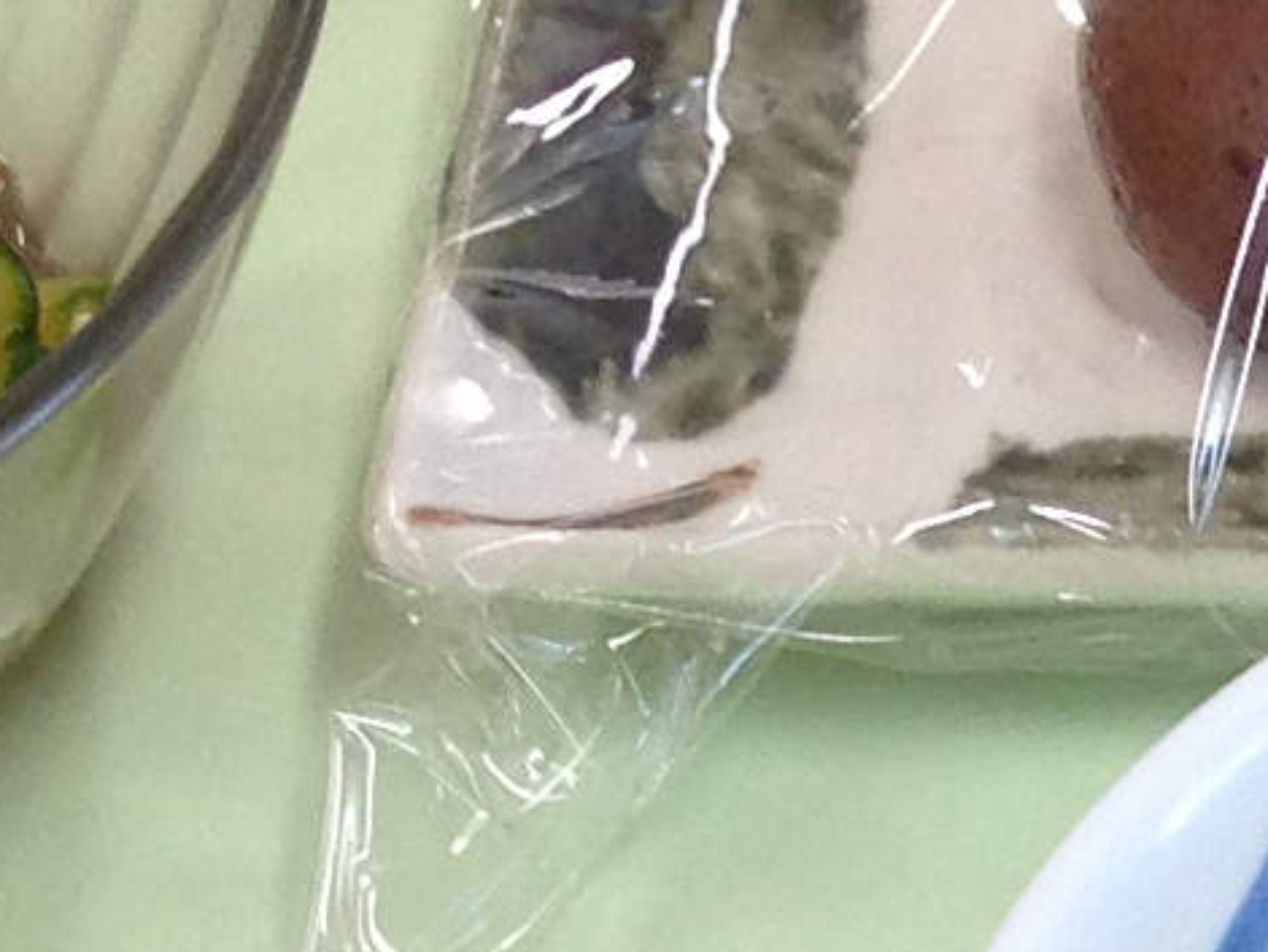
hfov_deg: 7.8
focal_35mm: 243
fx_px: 8906
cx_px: 2401
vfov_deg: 6.0
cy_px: 1899
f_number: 2.4
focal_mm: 4.28
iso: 80
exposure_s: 1/60
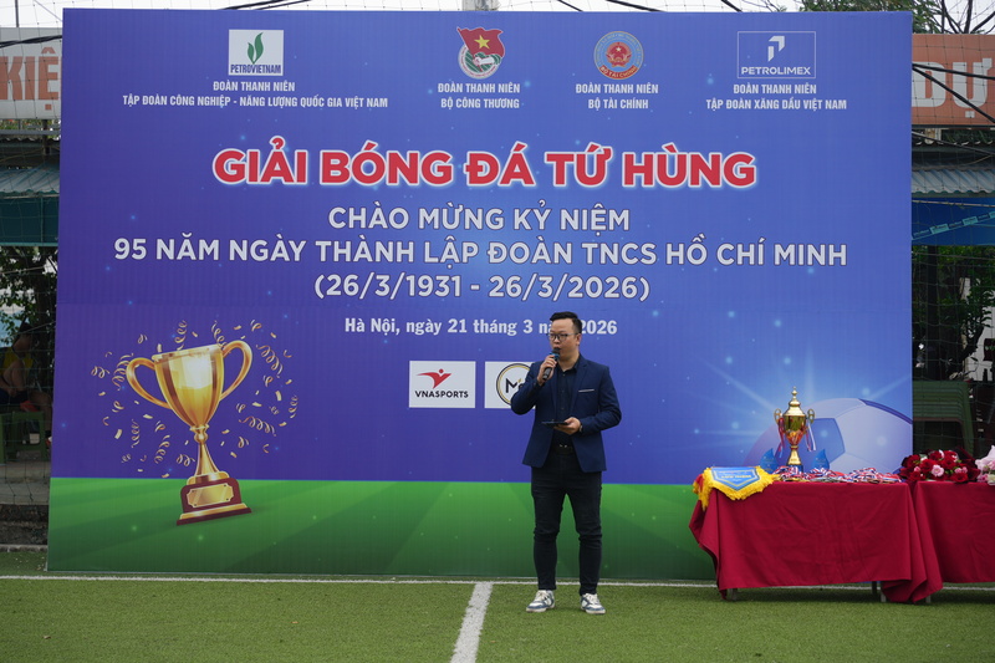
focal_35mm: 70
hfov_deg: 28.8
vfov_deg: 19.4
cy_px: 332
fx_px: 1934
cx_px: 498
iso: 160
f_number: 4
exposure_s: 1/320
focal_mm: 70
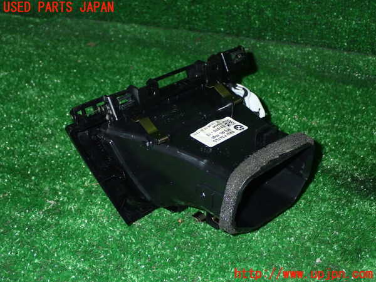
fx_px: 630
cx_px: 188
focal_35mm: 58
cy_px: 141
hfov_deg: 33.2
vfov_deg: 25.2
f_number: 10
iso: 800
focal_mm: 10.35
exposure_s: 1/60
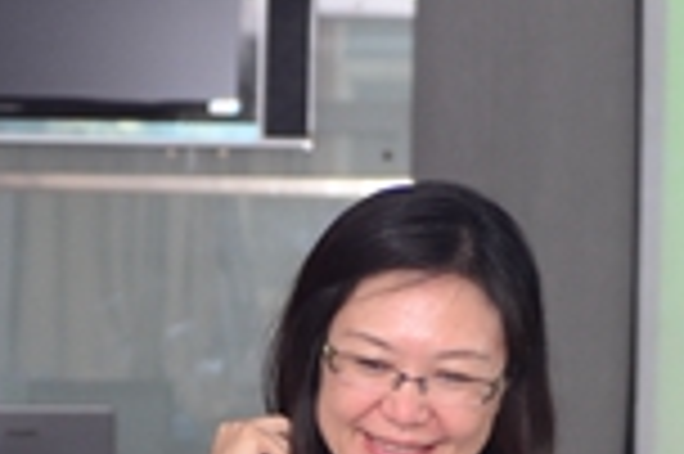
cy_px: 814
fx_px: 5770
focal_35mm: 304
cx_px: 477
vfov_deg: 4.5
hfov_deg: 6.8
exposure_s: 1/100
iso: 500
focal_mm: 56
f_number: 3.8
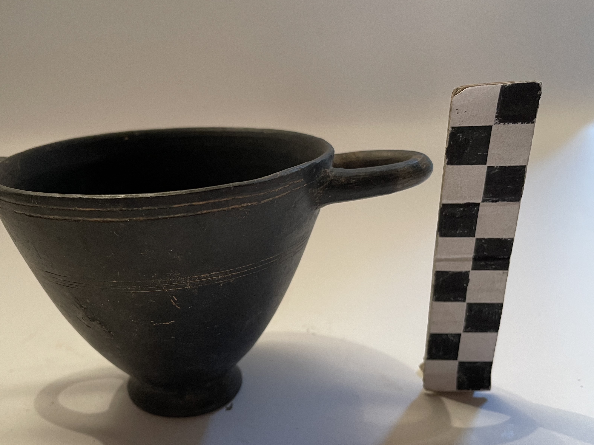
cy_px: 277
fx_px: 566
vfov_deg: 42.6
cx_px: 229
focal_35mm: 33
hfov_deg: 54.8
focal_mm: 4.2
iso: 160
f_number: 1.6
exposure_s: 1/50
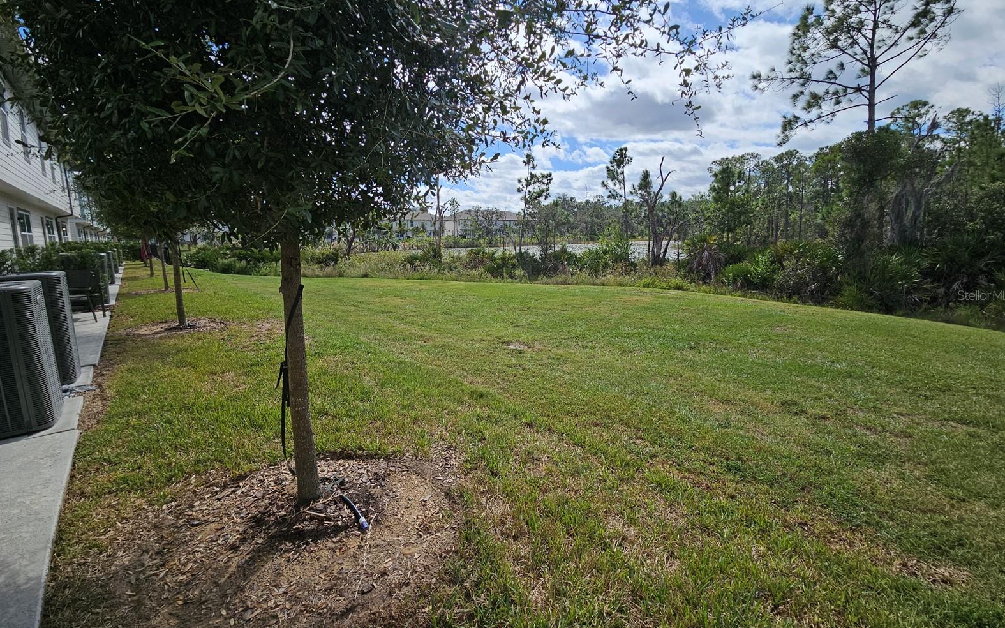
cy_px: 295
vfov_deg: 78.5
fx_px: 383
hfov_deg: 105.3
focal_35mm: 14
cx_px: 507
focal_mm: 2.2
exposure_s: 1/2607
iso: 50
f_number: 2.2
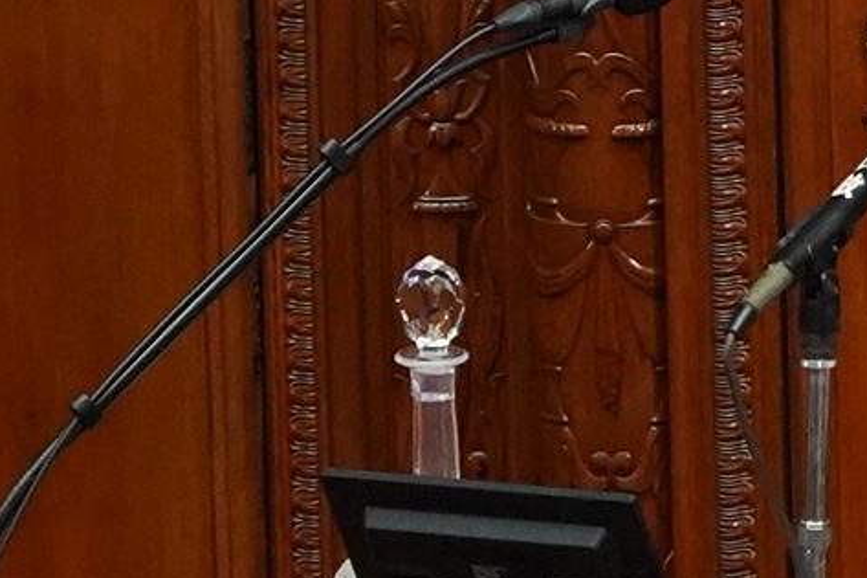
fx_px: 25350
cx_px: 1448
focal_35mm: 1053
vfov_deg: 1.3
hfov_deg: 2.0
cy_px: 176
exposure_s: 1/125
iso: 8000
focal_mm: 169
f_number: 6.3
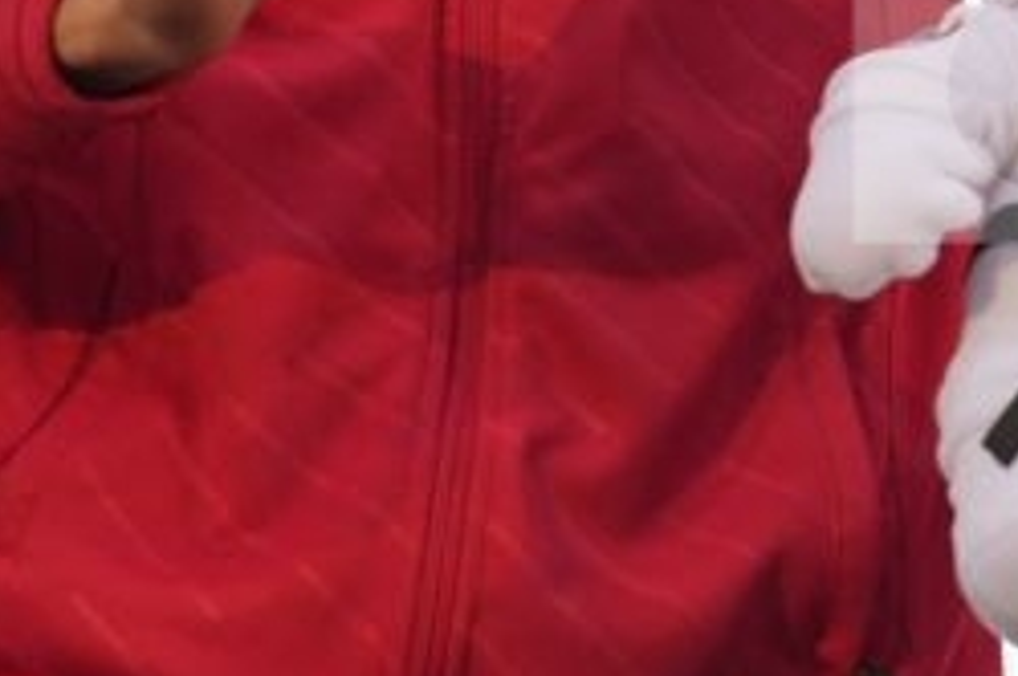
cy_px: -126
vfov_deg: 1.0
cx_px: -147
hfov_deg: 1.4
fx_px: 40723
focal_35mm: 1442
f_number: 2.8
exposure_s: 1/250
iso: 400
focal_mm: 200
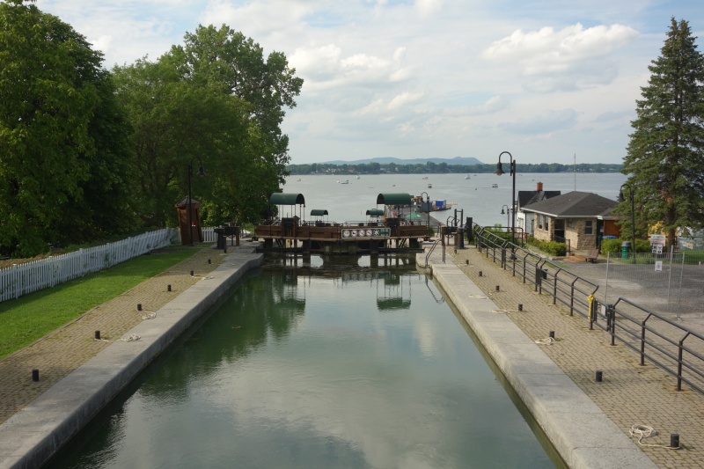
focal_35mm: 39
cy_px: 234
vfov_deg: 34.2
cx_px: 352
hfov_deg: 49.6
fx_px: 762
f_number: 4
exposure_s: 1/640
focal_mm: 14.4
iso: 125
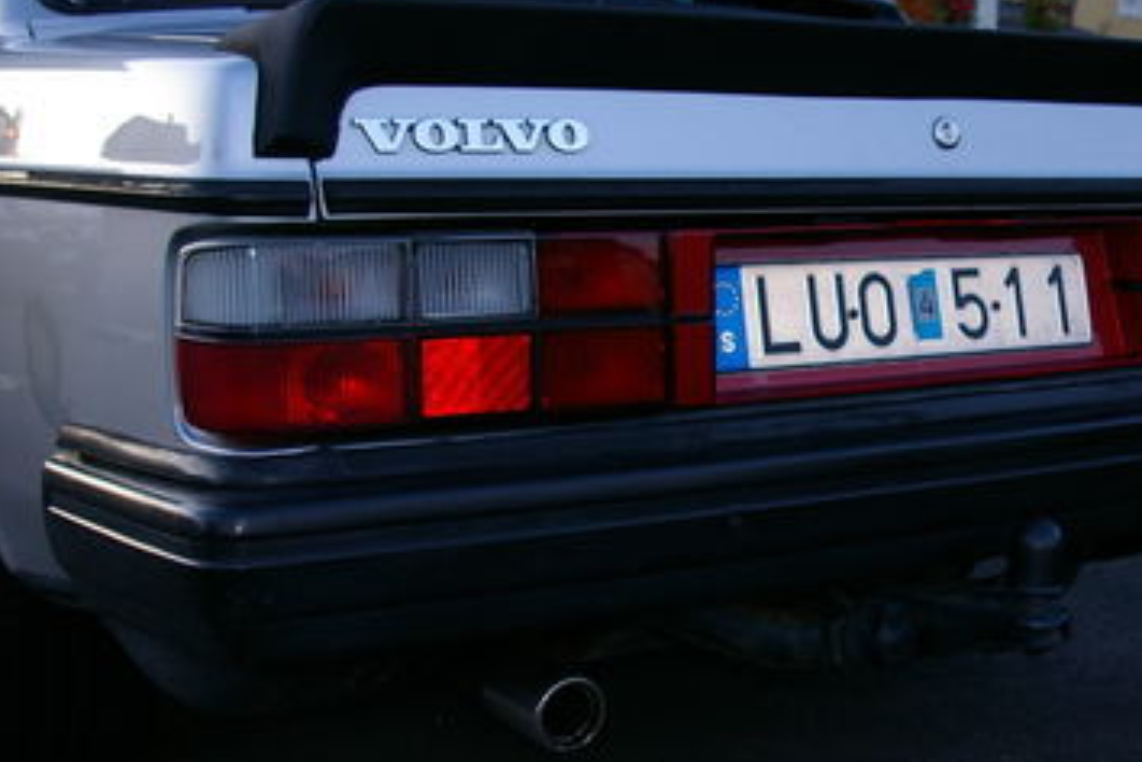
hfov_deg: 34.8
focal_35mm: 56
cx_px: 871
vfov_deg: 24.2
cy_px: 439
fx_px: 1776
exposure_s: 1/60
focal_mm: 21
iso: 400
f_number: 4
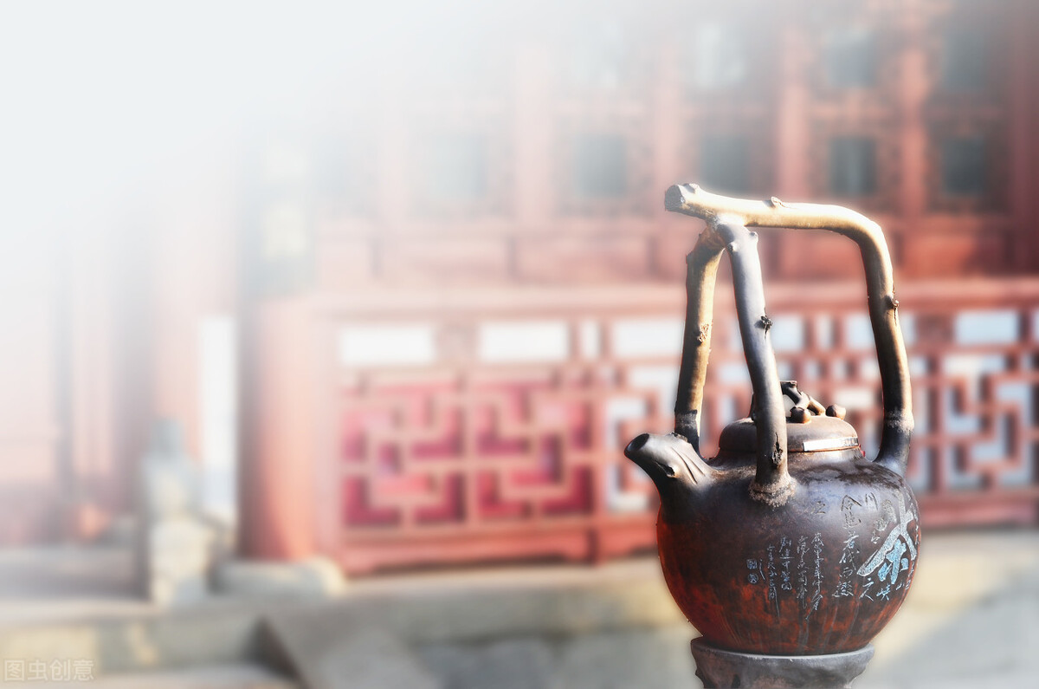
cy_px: 344
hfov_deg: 27.0
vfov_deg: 18.1
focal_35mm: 75
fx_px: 2160
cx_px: 520
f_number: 10
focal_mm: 50
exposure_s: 1/40
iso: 100
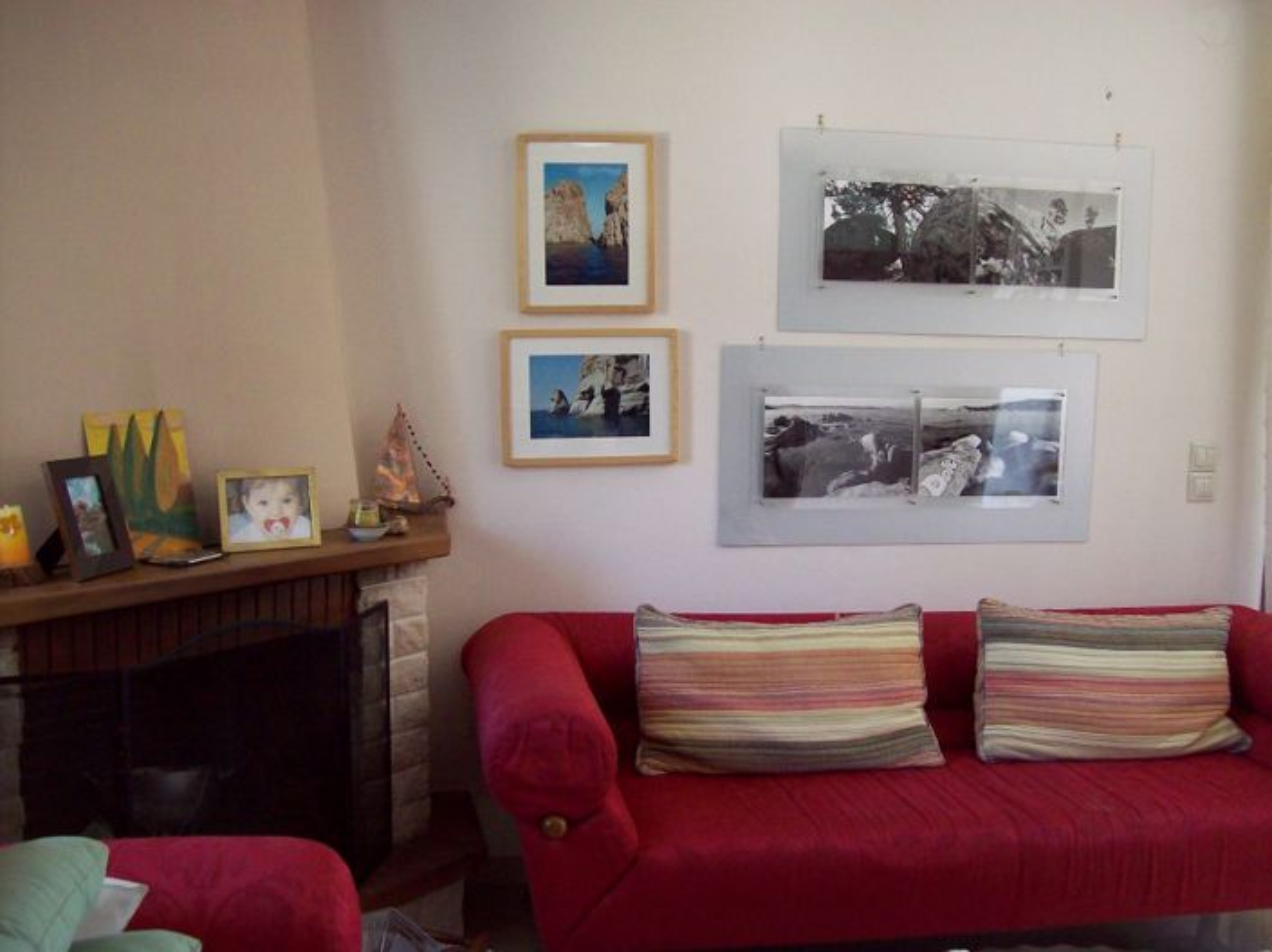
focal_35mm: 36
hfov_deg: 51.4
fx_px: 1322
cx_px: 636
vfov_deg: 39.6
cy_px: 476
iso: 200
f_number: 2.7
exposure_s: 1/64
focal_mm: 6
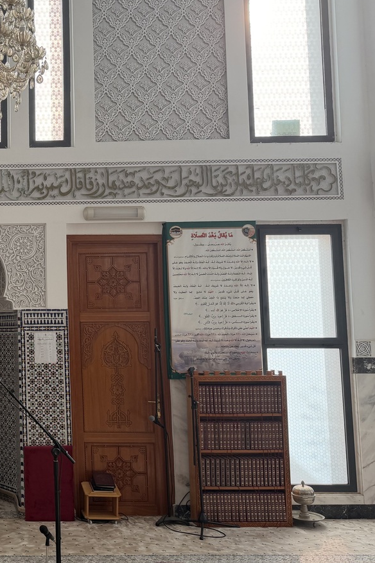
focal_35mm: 41
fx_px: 641
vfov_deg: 47.4
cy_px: 286
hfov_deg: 29.2
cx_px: -47
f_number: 1.78
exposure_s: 1/385
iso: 100
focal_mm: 6.76
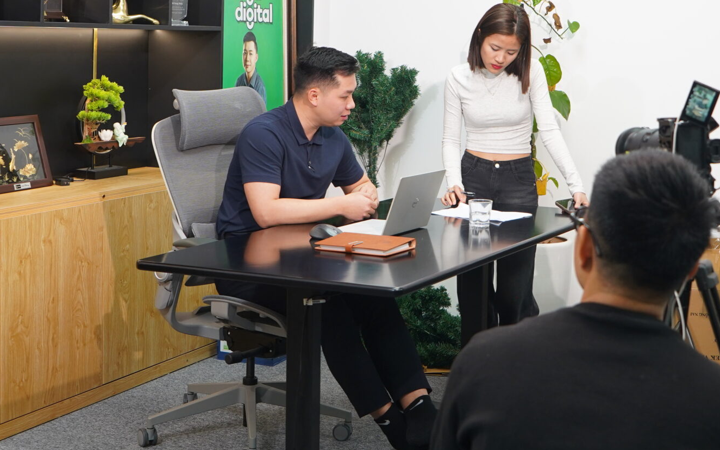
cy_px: 116
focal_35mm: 63
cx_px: 459
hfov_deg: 32.3
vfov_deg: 20.5
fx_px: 1236
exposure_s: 1/100
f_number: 4
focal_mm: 32
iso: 640
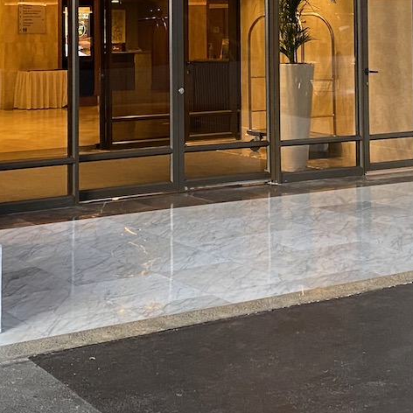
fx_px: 985
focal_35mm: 73
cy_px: 14
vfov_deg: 22.9
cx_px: 164
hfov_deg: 23.6
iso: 400
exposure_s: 1/50
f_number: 1.8
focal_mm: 4.25
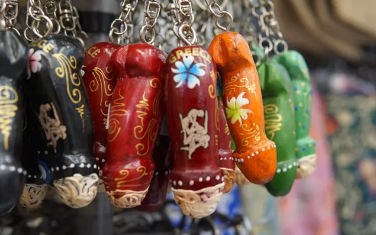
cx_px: 189
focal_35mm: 47
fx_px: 482
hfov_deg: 42.6
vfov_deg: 27.4
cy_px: 123
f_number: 4
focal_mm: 30
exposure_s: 1/160
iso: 1000
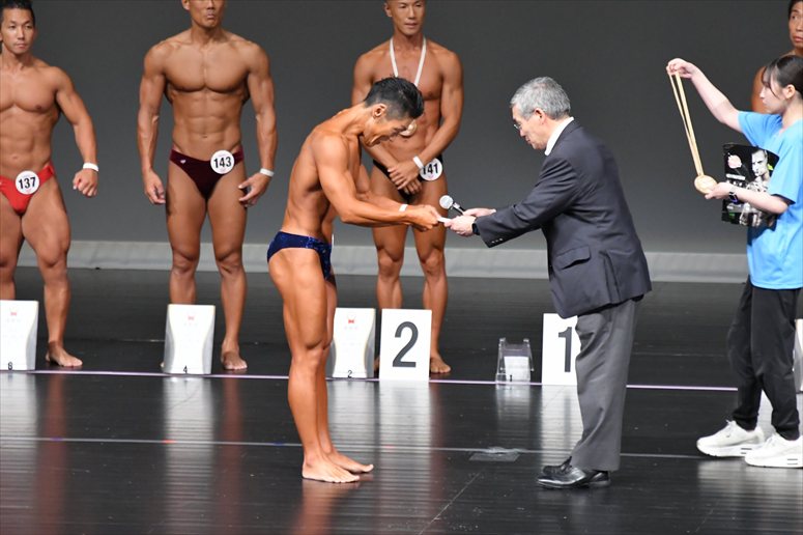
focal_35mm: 345
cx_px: 402
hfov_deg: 6.0
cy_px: 268
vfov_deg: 4.0
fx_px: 7692
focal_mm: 230
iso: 5000
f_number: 5.6
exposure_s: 1/400
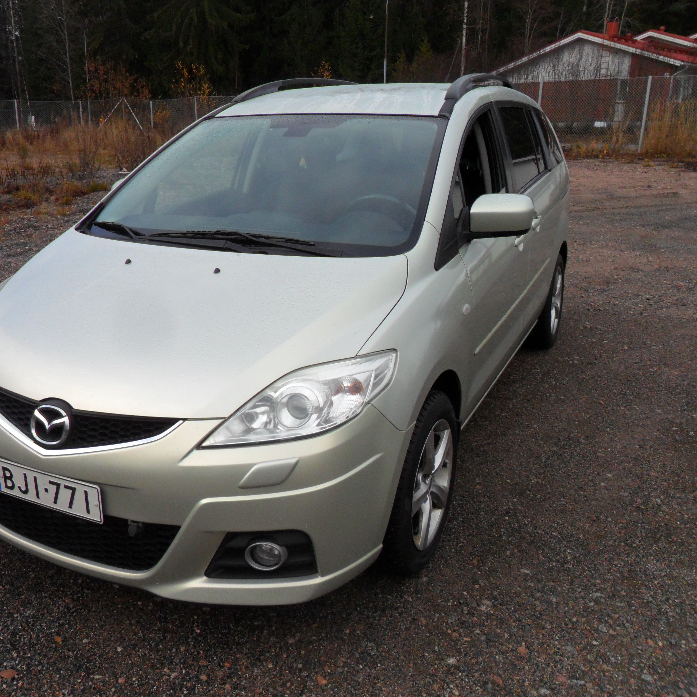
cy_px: 348
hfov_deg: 50.8
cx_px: 277
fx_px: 729
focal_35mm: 32
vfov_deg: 51.1
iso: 80
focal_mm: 4.9
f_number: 3.5
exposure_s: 1/500
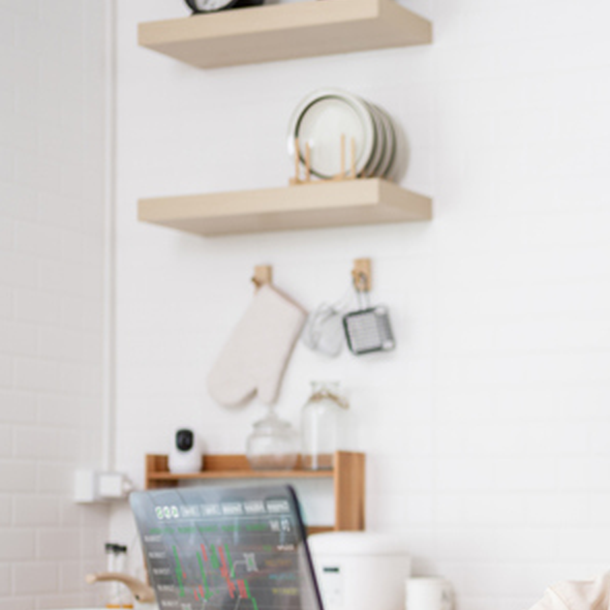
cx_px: 664
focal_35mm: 73
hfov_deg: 22.4
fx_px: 1455
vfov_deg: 23.3
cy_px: 483
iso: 100
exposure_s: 1/160
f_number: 1.8
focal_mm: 35
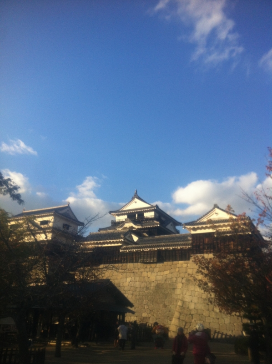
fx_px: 367
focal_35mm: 35
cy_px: 182
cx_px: 136
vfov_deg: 52.7
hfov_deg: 40.6
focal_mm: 3.85
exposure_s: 1/718
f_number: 2.8
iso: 80
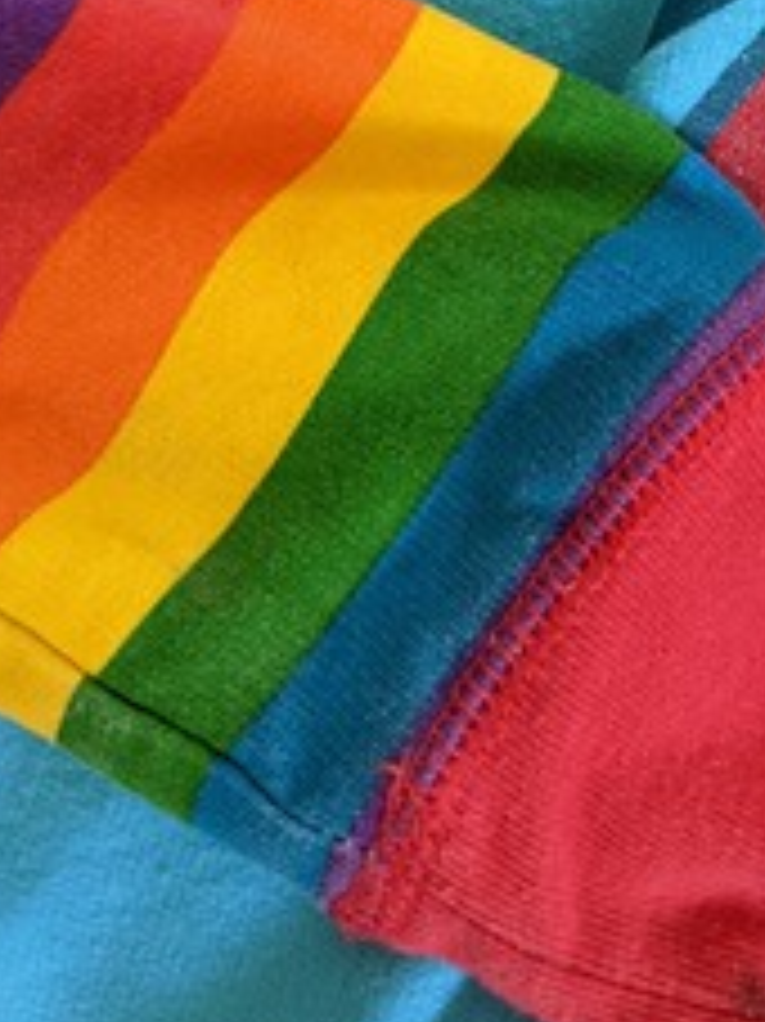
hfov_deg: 20.0
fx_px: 2035
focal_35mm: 69
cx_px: 907
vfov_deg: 25.9
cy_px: -126
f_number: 1.73
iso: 199
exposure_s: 1/40
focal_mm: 4.38
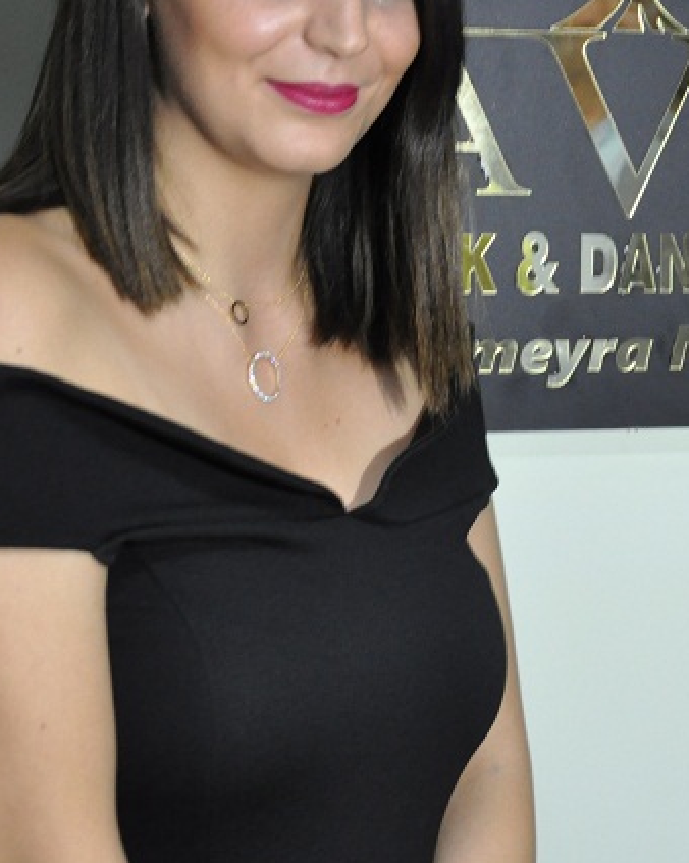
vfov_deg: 17.0
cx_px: 870
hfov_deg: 13.2
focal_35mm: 113
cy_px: 253
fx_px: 2882
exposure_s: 1/13
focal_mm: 34
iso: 1000
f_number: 4.2
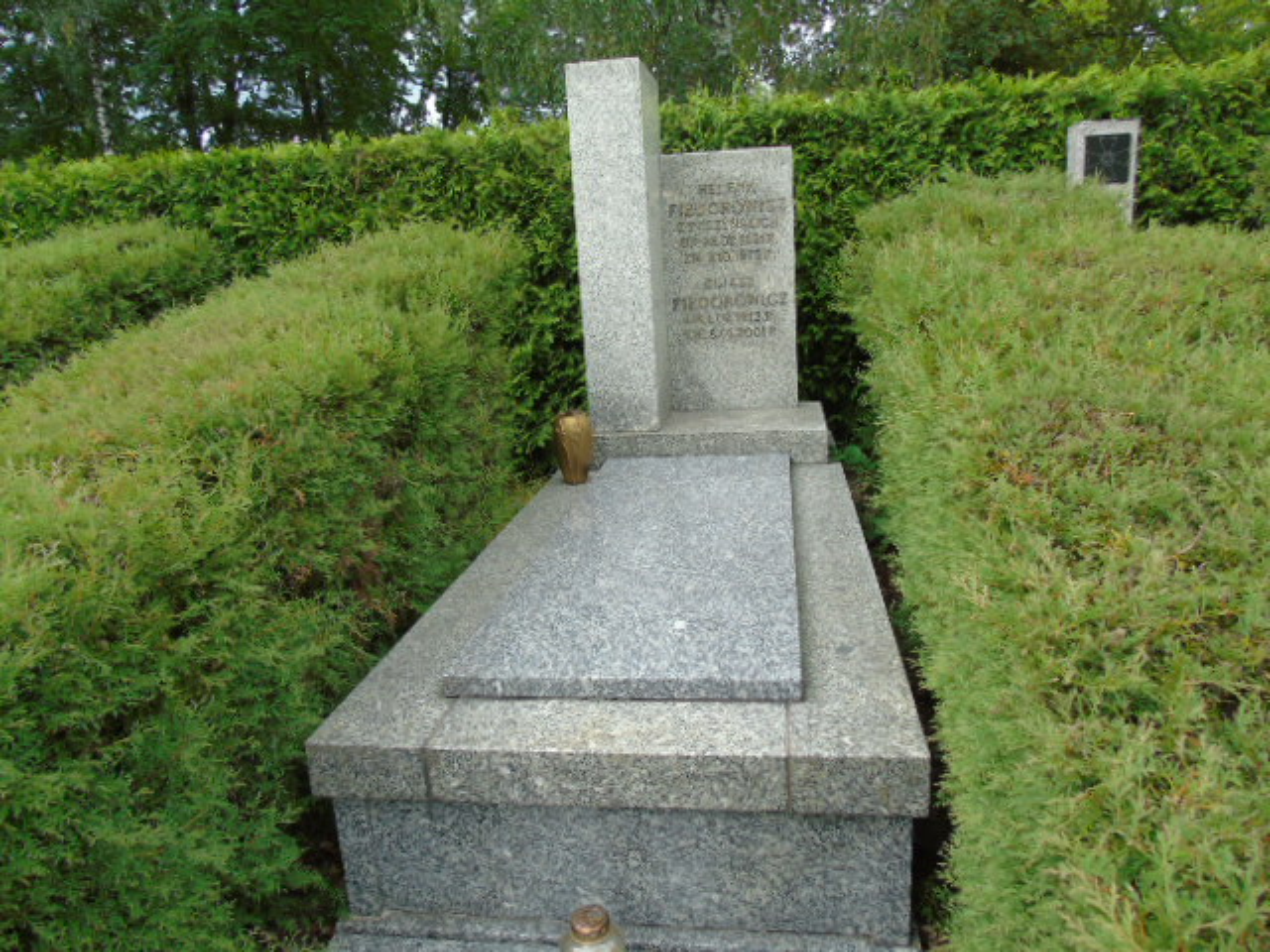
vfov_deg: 54.9
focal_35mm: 25
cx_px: 635
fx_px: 917
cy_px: 476
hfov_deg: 69.4
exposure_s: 1/125
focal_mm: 4.4
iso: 80
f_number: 3.4
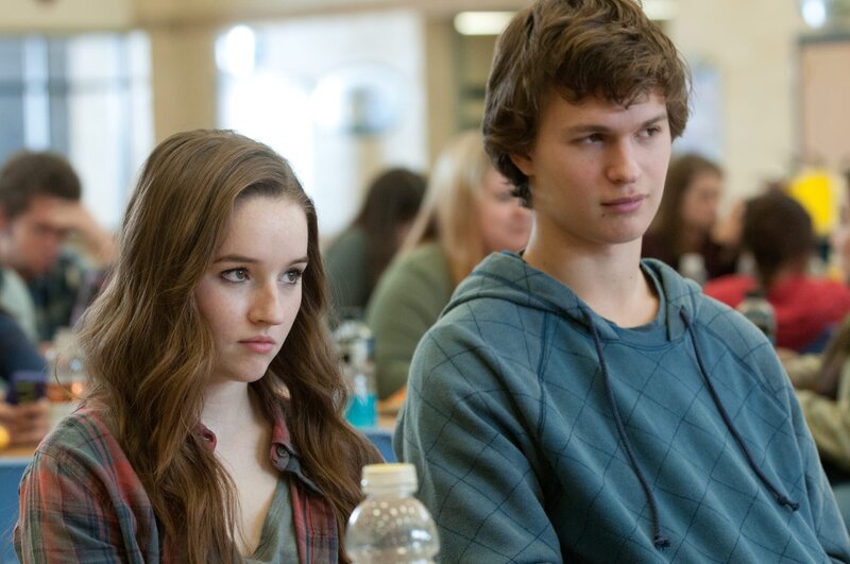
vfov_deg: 9.3
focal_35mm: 147
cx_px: 425
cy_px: 282
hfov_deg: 14.0
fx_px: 3466
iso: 1250
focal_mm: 98
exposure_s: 1/125
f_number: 4
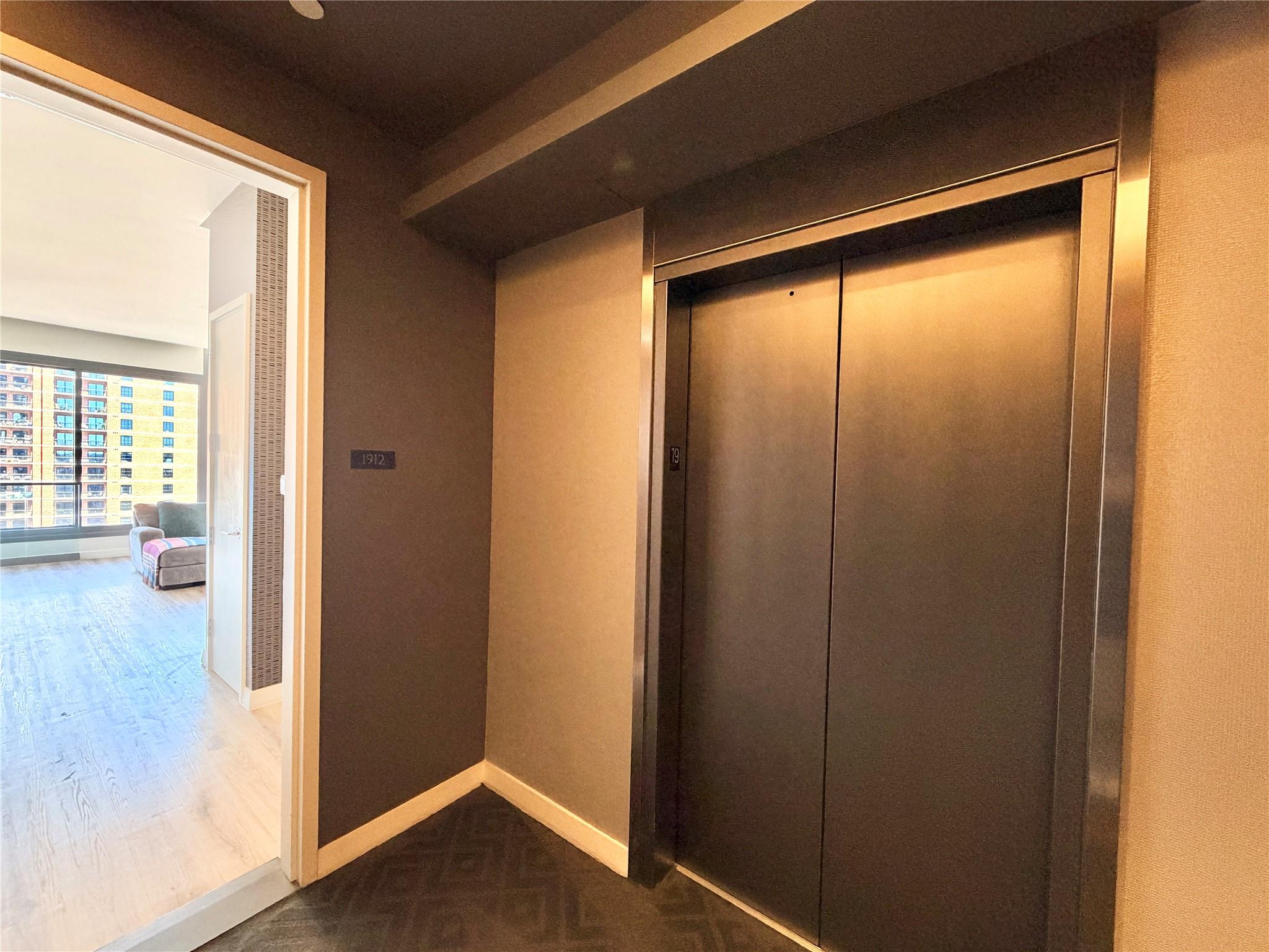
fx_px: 513
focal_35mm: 14
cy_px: 476
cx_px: 634
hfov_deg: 102.1
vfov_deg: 85.7
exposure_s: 1/60
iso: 250
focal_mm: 2.22
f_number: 2.2
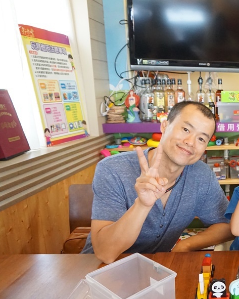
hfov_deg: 33.7
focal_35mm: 39
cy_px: 164
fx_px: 345
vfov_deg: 46.8
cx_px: 257
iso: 3200
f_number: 4
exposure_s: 1/160
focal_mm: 16
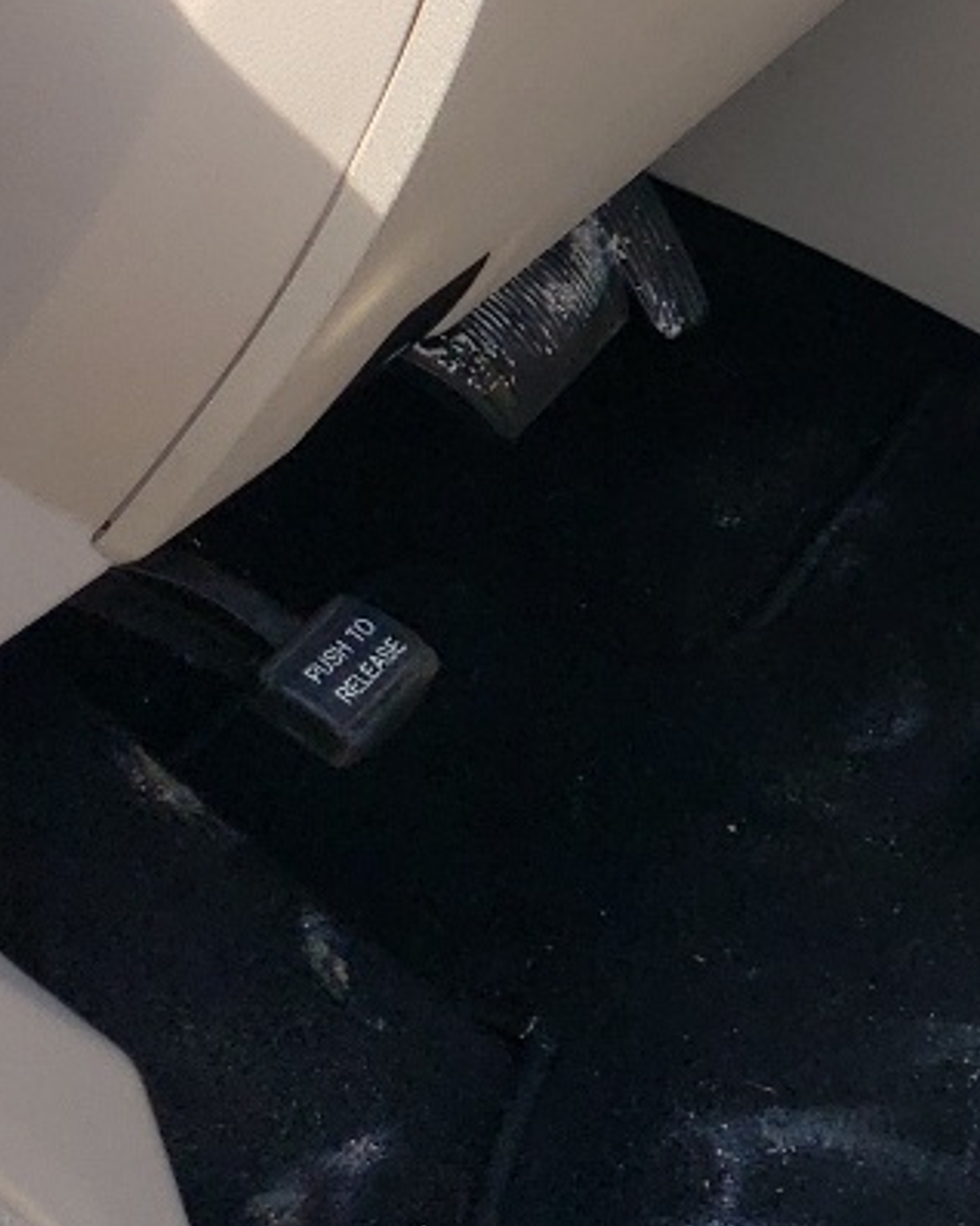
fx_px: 3701
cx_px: 2151
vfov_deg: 17.8
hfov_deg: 12.6
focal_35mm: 102
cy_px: -280
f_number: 1.5
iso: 50
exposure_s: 1/769
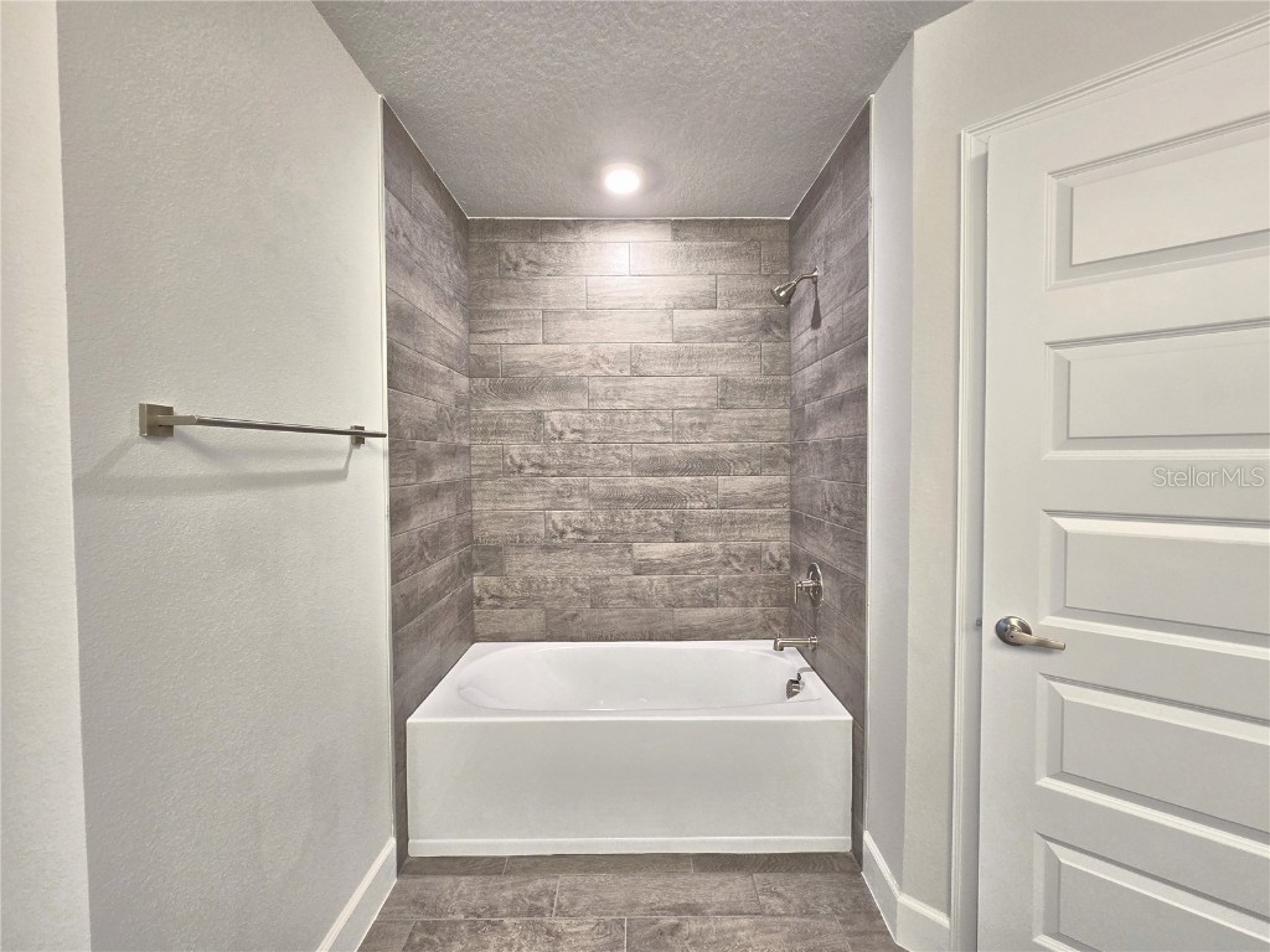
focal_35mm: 13
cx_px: 635
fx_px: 477
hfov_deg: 106.2
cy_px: 476
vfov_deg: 89.9
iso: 200
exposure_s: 1/60
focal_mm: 2.2
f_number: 2.2
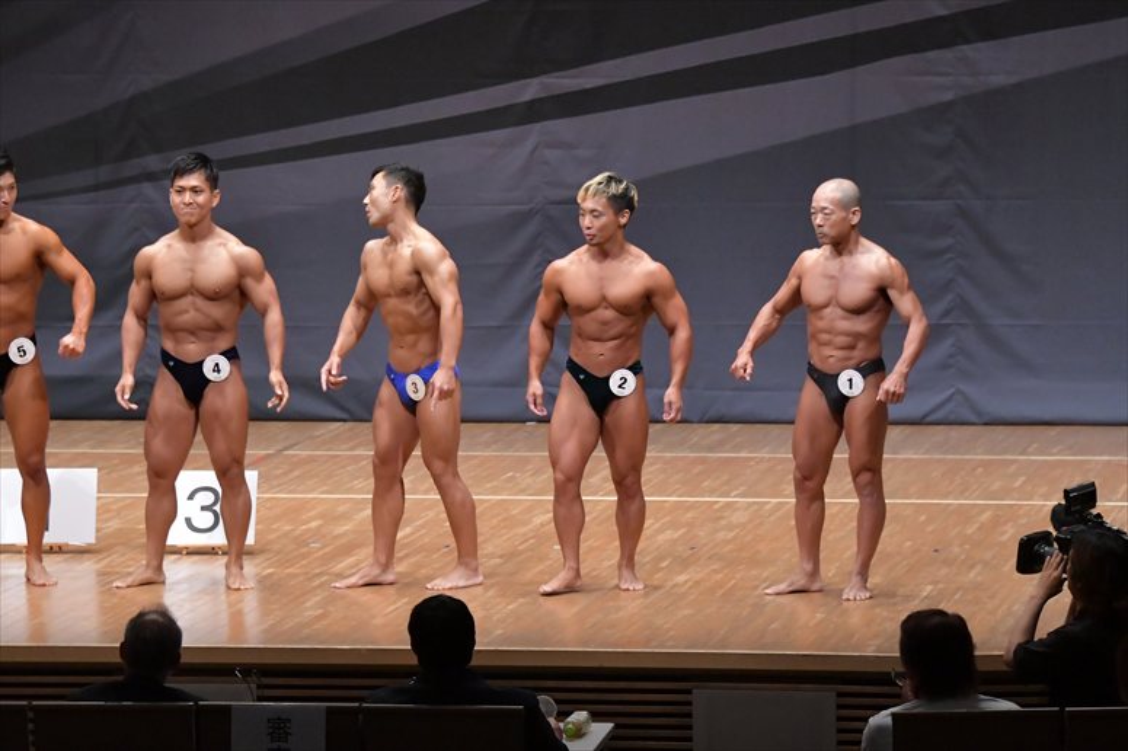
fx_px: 5731
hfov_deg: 11.2
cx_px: 564
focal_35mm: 183
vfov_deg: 7.5
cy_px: 376
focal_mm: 122
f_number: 5.6
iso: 8000
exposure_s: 1/400
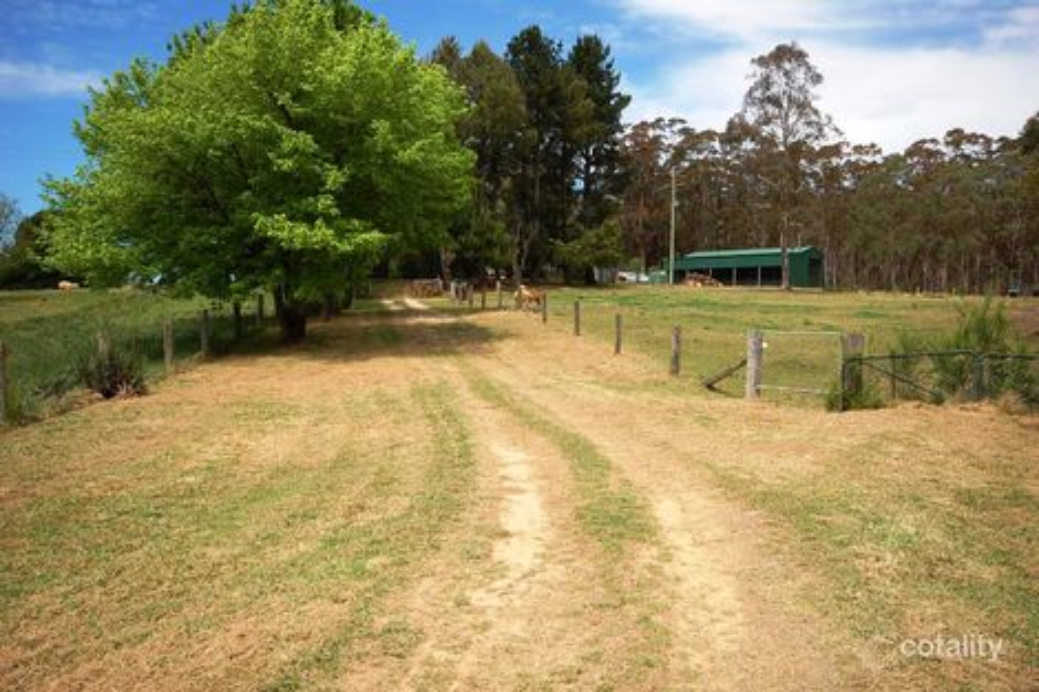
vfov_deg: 43.6
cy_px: 346
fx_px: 865
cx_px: 520
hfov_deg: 61.9
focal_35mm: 30
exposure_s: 1/320
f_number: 9
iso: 200
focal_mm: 20
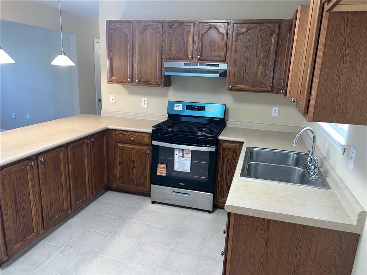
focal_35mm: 26
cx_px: 184
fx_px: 276
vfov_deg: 53.1
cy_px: 138
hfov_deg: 67.3
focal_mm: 5.7
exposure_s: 1/23
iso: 32
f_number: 1.5
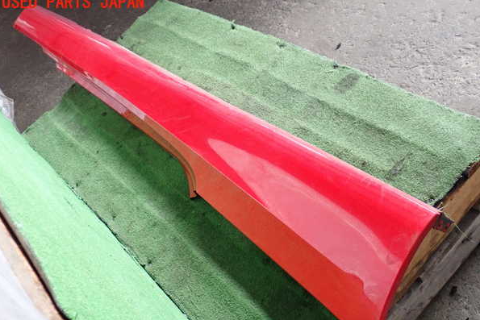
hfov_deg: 45.4
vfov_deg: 31.2
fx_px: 573
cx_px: 240
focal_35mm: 43
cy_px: 174
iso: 320
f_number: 2.8
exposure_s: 1/125
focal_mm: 7.31
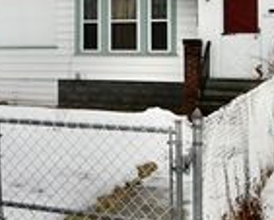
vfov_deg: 22.6
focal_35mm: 65
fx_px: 525
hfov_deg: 25.6
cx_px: -72
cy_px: -7
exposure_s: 1/200
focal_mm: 13
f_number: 4
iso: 140
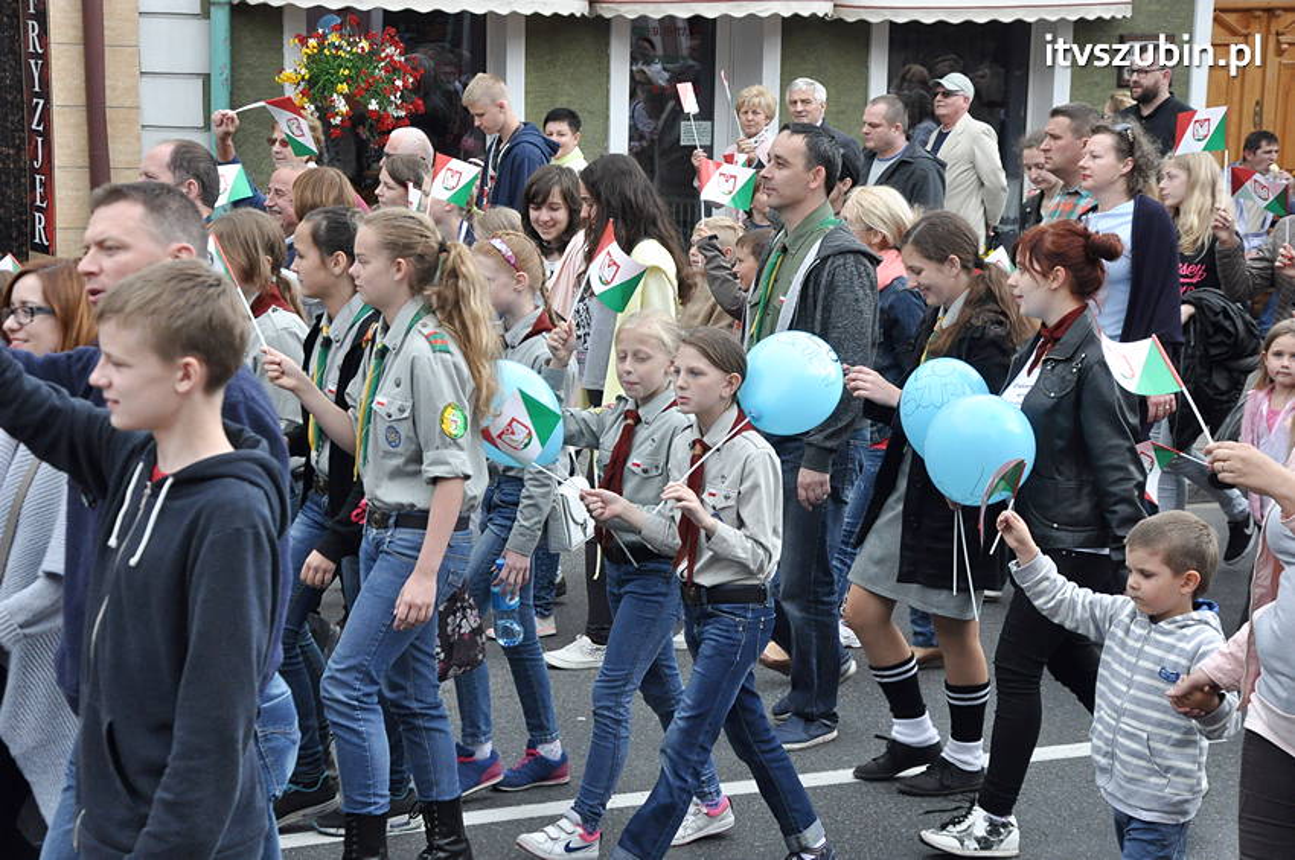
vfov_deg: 17.5
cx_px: 648
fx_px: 2803
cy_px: 430
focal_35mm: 78
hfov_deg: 26.0
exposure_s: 1/500
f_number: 9
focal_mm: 52
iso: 1250
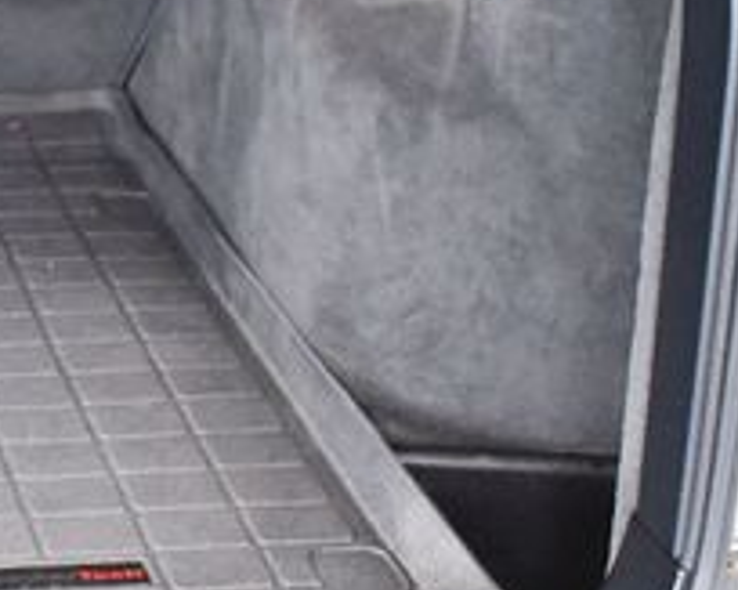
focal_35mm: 106
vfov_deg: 14.4
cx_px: -315
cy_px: 80
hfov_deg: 16.7
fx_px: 2314
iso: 5000
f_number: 3.5
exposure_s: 1/60
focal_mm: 18
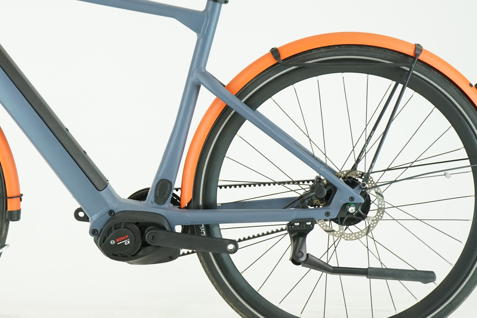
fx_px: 1285
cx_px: 104
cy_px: 101
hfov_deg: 20.8
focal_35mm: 97
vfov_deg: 14.1
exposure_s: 1/200
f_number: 5.6
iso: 1600
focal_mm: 55
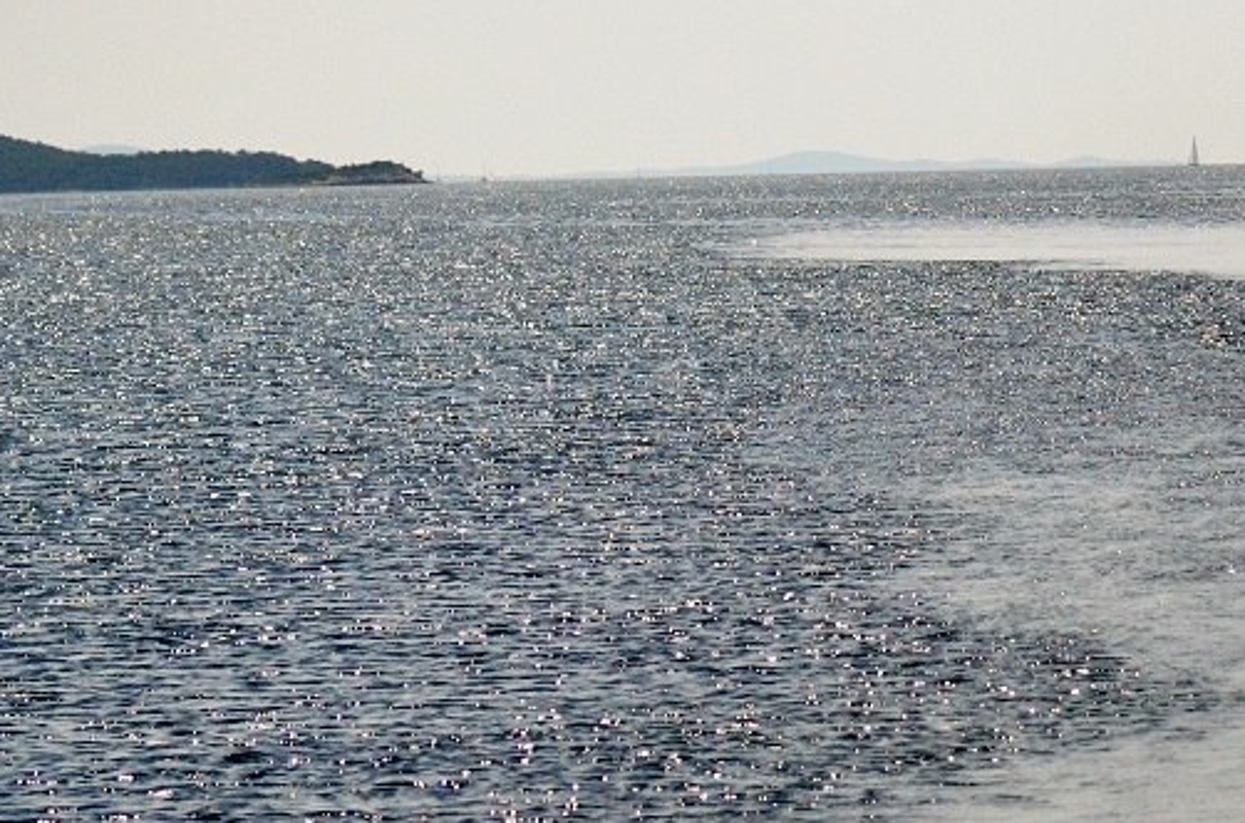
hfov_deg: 9.8
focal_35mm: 209
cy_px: 755
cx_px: 1023
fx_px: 7210
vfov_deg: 6.5
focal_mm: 70
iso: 800
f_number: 4.5
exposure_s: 1/8000
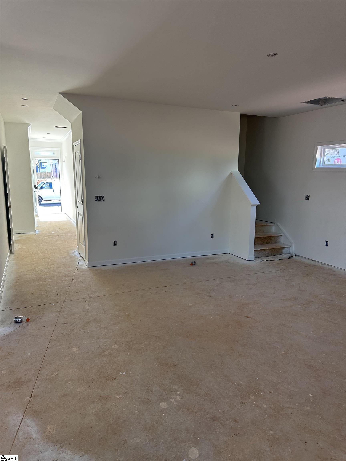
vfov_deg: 71.6
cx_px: 173
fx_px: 320
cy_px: 230
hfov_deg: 56.8
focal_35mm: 24
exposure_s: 1/124
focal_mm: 6.86
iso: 125
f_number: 1.78
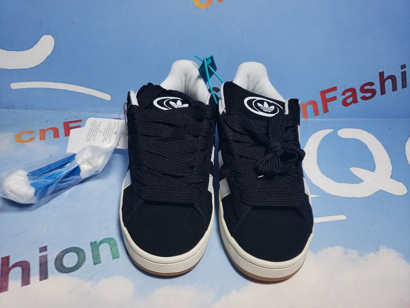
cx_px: 205
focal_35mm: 26
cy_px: 154
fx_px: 308
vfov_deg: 53.1
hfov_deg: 67.3
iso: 50
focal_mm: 4.3
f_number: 1.5
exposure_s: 1/383
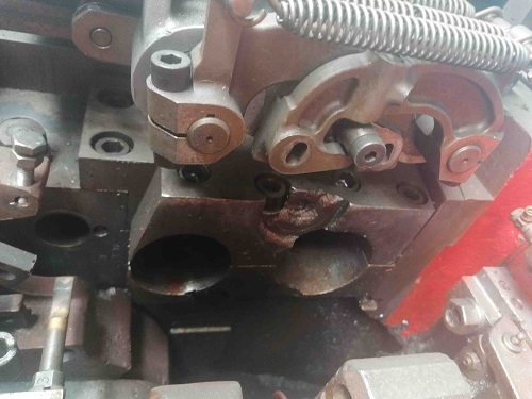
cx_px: 266
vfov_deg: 51.4
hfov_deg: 65.3
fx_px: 415
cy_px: 200
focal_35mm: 27
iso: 320
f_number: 1.8
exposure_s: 1/25
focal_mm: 4.75
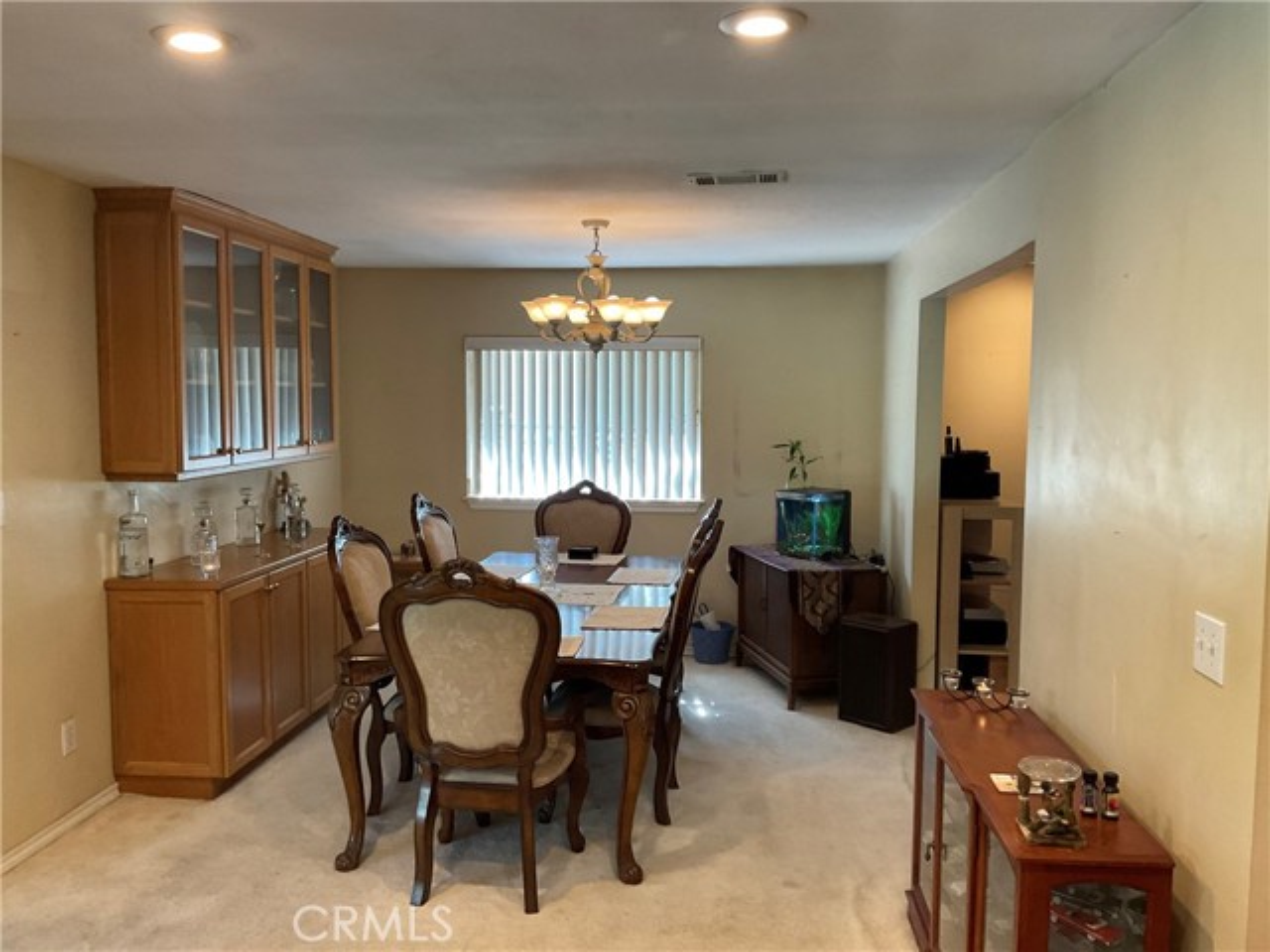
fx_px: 1064
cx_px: 635
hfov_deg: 61.7
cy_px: 476
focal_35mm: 29
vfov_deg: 48.2
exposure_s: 1/60
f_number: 1.8
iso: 125
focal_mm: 3
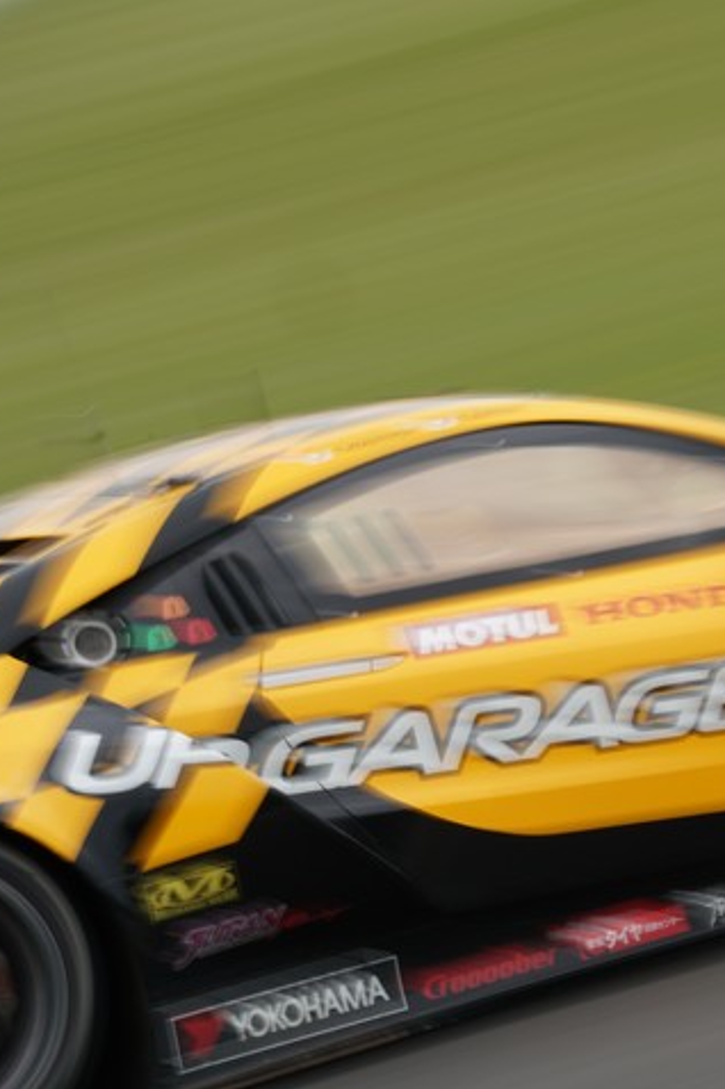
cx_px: 750
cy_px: 544
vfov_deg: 3.4
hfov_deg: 2.3
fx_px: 18241
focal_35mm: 603
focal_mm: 400
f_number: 29
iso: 100
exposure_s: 1/13
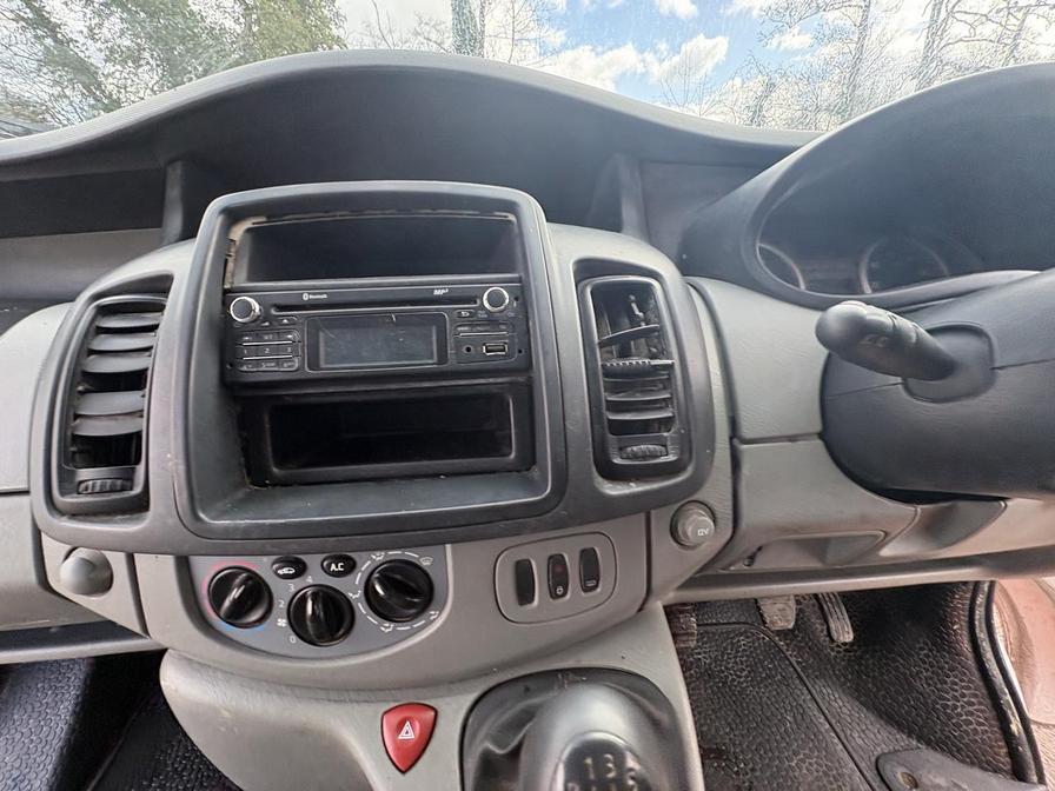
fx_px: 427
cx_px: 528
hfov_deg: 102.1
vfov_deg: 85.7
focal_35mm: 14
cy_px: 396
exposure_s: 1/130
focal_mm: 2.22
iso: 125
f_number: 2.2
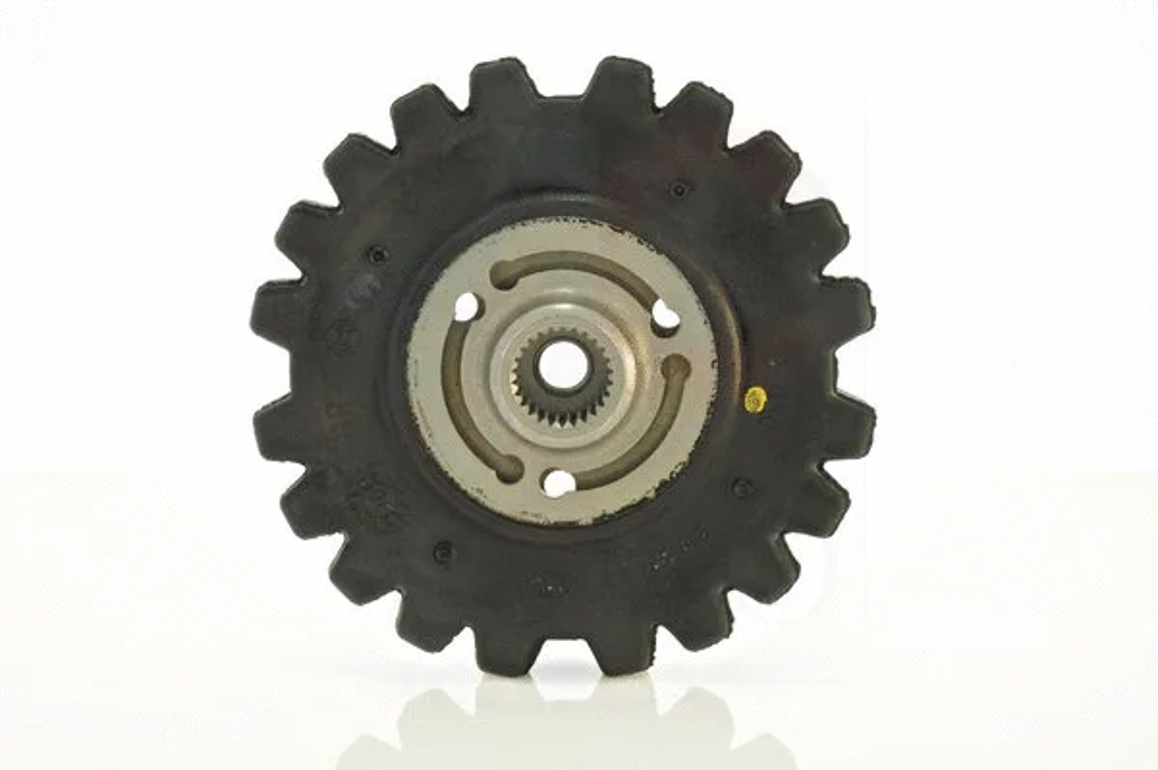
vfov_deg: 10.1
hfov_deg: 15.2
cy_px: 385
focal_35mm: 135
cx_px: 579
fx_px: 4339
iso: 1250
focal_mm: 90
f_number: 25
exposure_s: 1/15
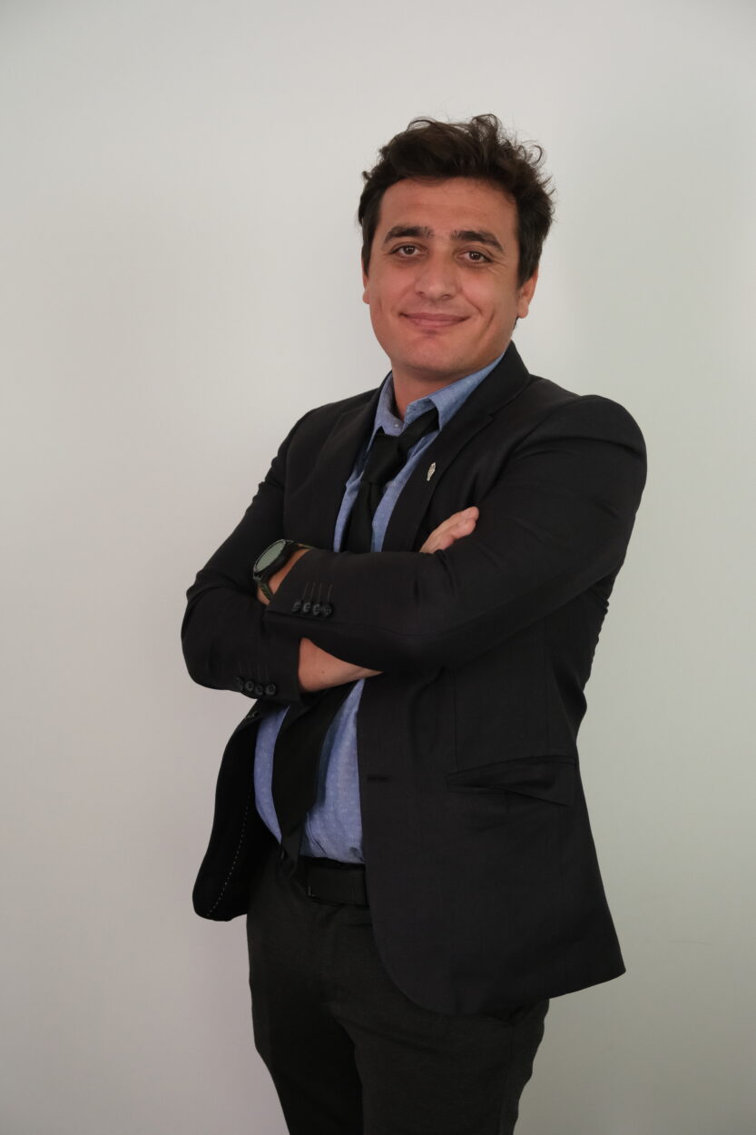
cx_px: 378
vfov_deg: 33.4
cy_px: 568
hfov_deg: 22.6
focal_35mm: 60
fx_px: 1890
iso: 3200
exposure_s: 1/400
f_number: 3.2
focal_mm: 40.1
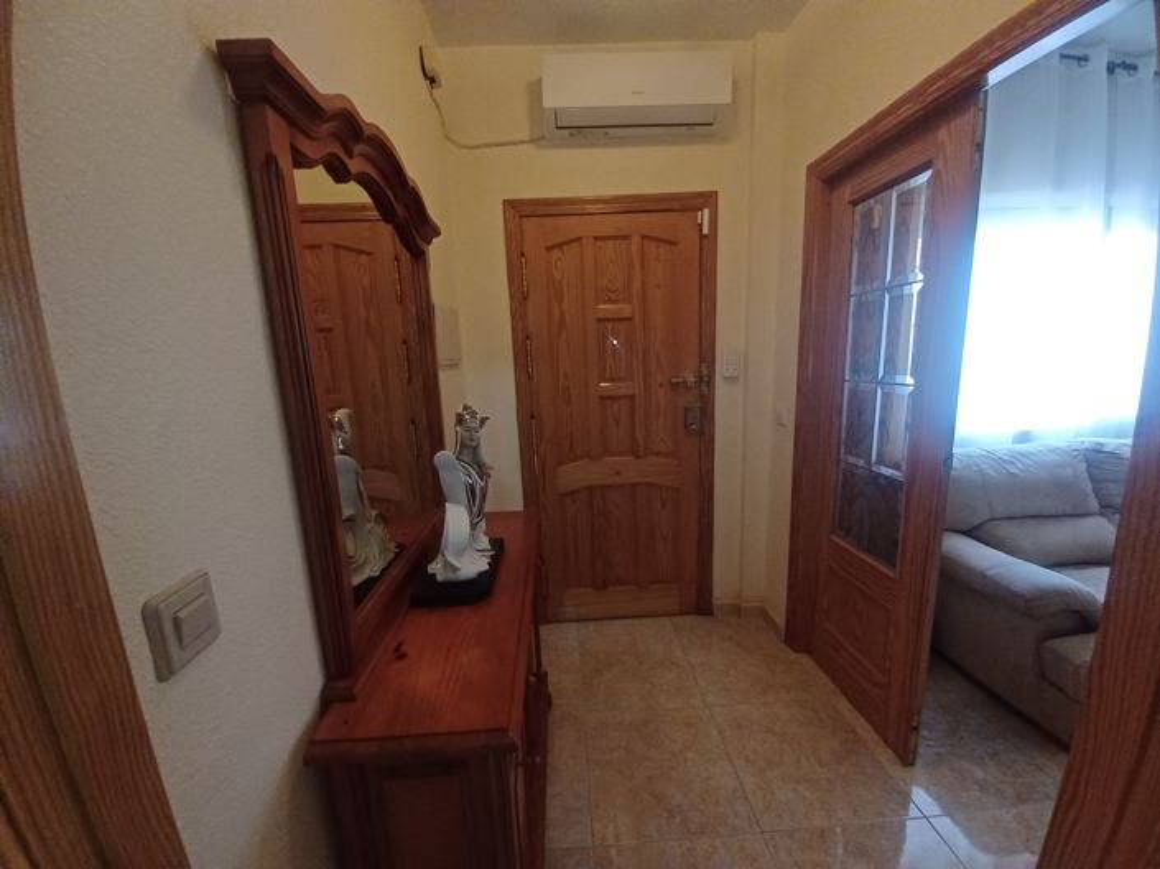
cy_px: 434
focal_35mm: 13
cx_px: 580
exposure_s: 1/50
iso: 200
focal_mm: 1.42
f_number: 2.2
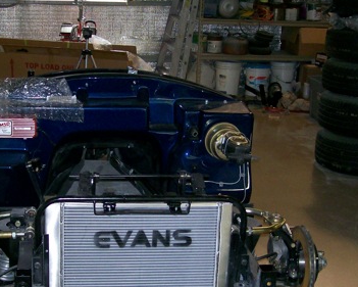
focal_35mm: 64
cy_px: 173
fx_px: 678
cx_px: 126
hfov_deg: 29.4
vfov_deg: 23.8
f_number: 2.7
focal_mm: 6
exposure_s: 1/64
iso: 140
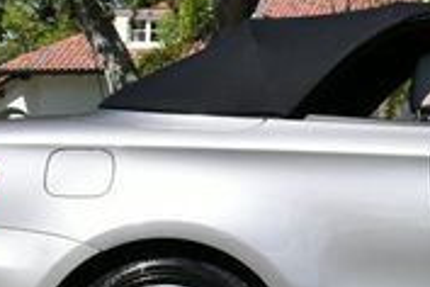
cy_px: 54
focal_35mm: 145
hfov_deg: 13.5
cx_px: 590
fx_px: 1732
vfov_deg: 9.4
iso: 100
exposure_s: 1/320
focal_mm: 20
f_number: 9
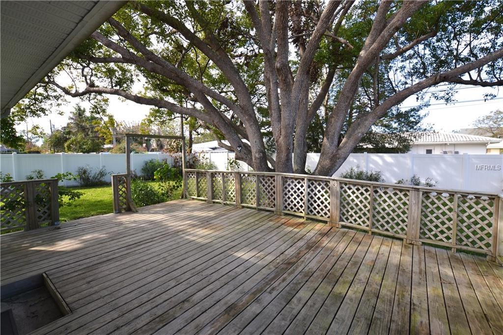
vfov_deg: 77.3
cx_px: 252
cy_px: 168
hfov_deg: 100.4
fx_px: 210
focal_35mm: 15
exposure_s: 1/100
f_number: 6.3
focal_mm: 10
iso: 100
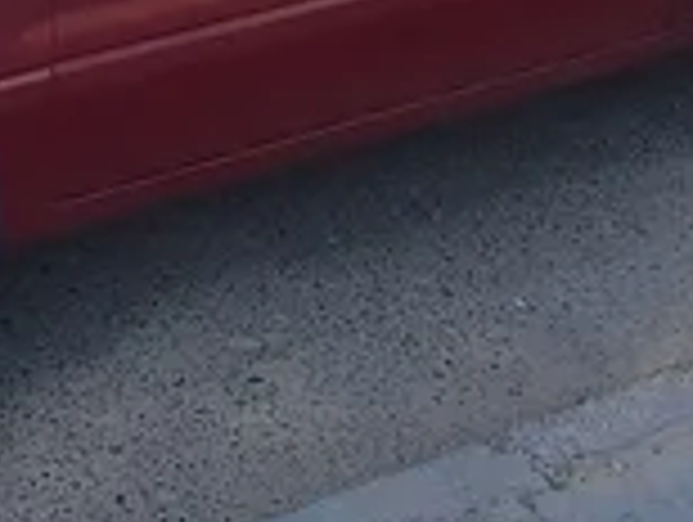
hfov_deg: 17.5
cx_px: -90
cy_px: -171
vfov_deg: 13.2
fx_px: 2165
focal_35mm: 108
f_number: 1.7
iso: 40
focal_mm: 4.3
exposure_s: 1/1372
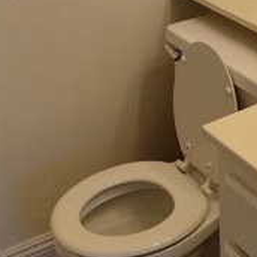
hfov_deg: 20.8
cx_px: 223
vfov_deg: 19.7
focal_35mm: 82
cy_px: -66
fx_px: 689
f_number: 1.8
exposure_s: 1/120
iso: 100
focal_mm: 4.69
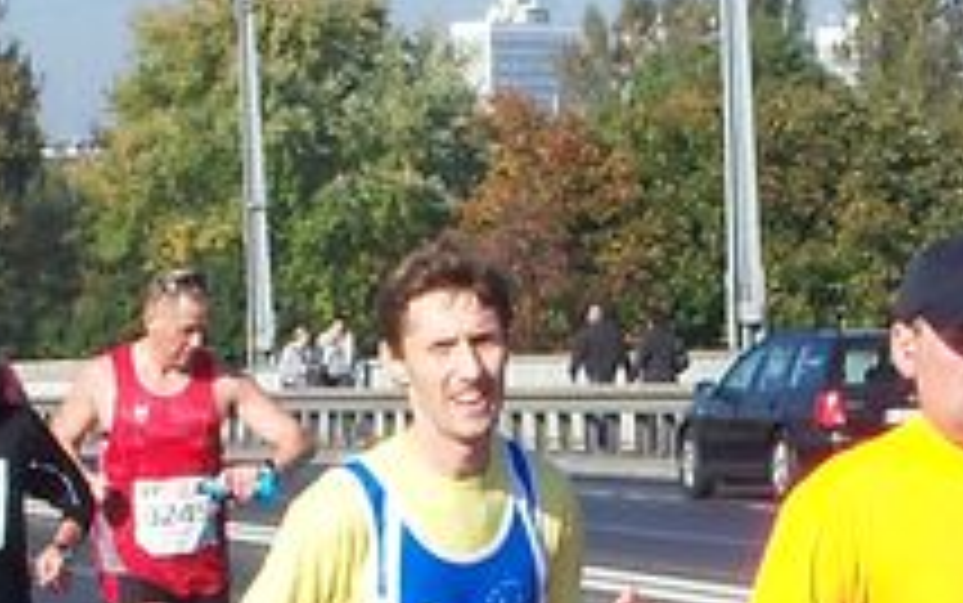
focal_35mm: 111
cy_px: 994
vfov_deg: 11.2
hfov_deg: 18.7
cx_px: 693
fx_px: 2915
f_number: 5.5
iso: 64
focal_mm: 6.3
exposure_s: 1/320
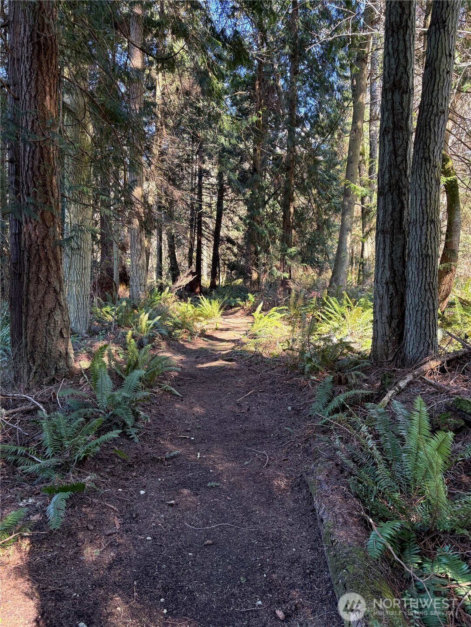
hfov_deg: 53.1
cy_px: 314
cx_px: 236
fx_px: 472
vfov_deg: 67.3
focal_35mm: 26
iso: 125
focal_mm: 5.96
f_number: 1.6
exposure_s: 1/99
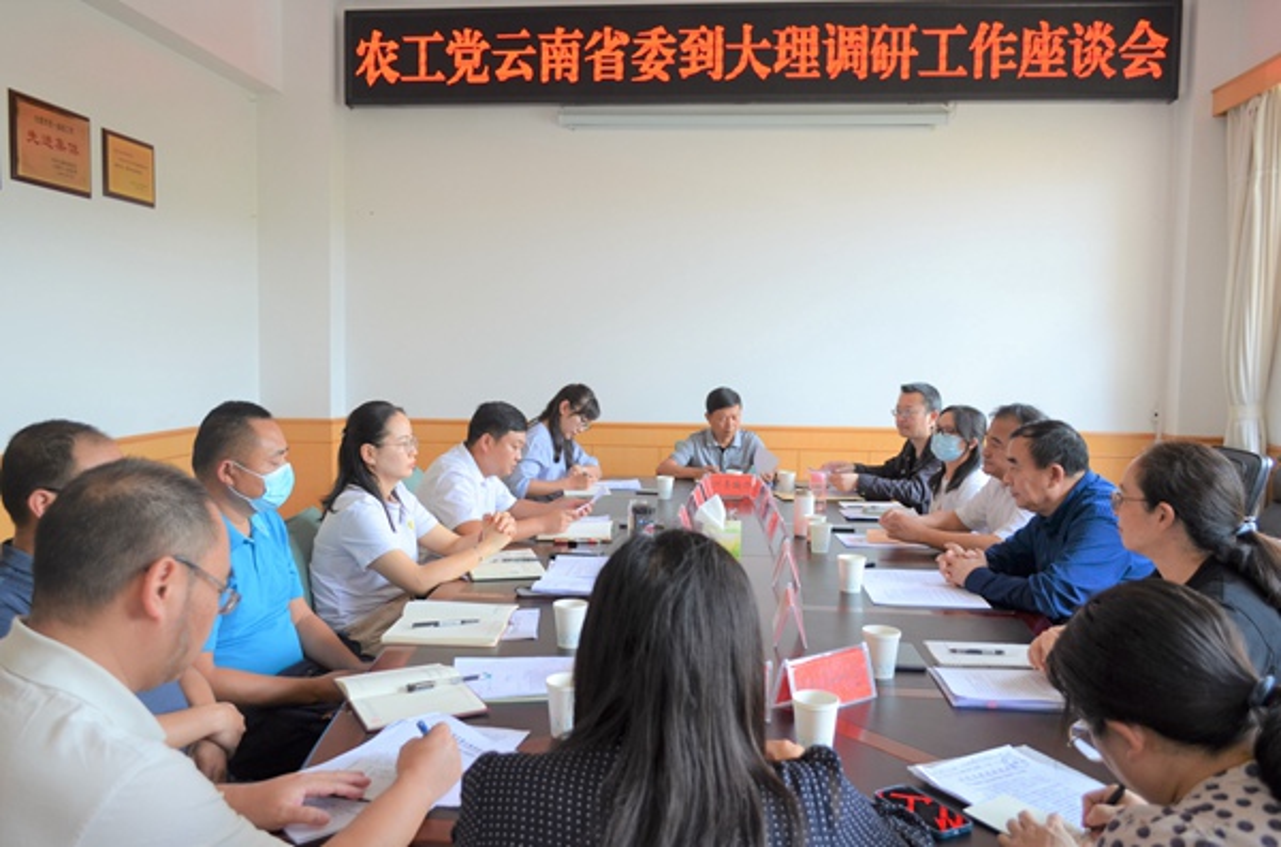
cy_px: 424
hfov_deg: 67.5
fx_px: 958
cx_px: 640
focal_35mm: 27
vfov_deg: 47.7
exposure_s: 1/125
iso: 400
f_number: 4
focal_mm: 18
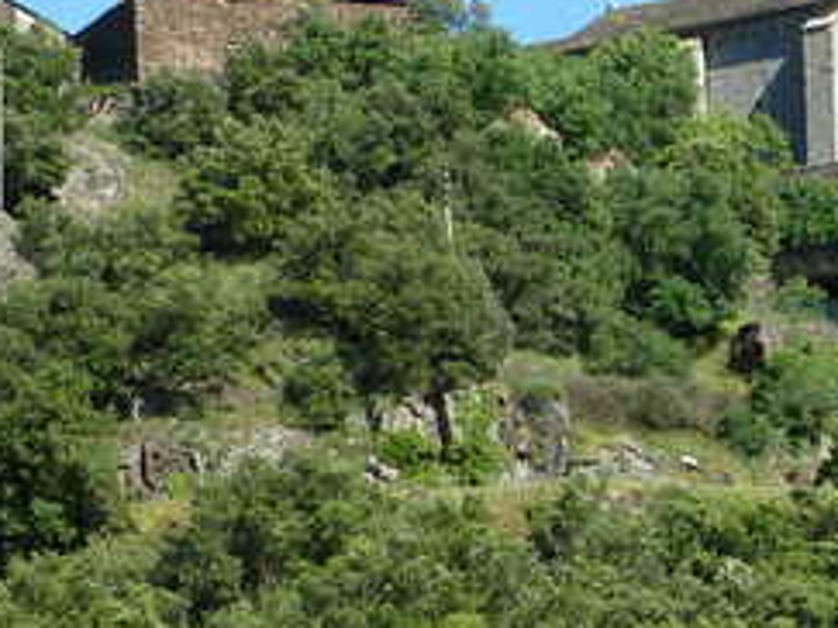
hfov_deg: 12.4
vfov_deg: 9.4
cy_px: 487
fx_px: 3823
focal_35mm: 158
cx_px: 752
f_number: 4
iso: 80
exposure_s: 1/320
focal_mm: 7.9
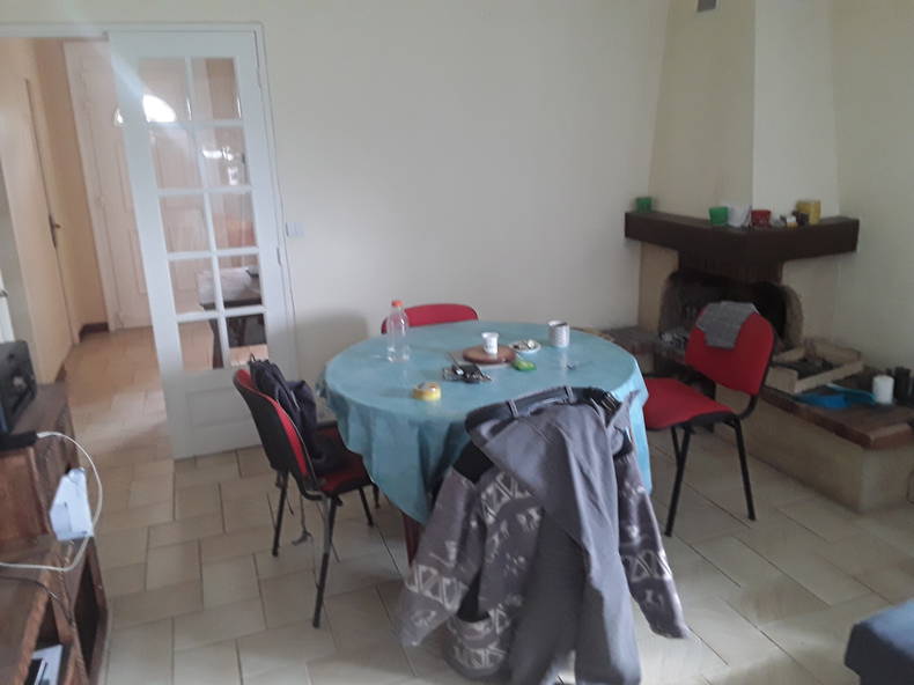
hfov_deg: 65.3
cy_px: 342
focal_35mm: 27
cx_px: 457
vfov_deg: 51.3
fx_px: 713
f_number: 1.9
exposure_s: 1/20
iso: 160
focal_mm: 2.91
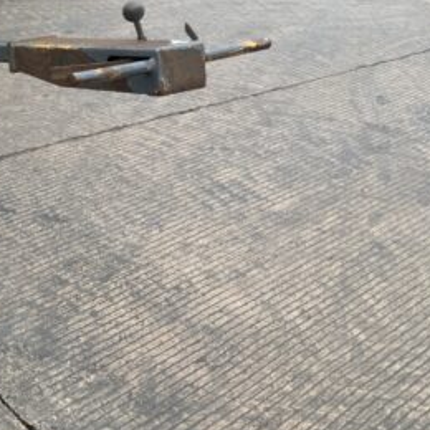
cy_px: 78
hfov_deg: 25.2
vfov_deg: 26.7
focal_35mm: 63
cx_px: -51
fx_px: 885
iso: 32
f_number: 1.8
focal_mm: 3
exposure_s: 1/122
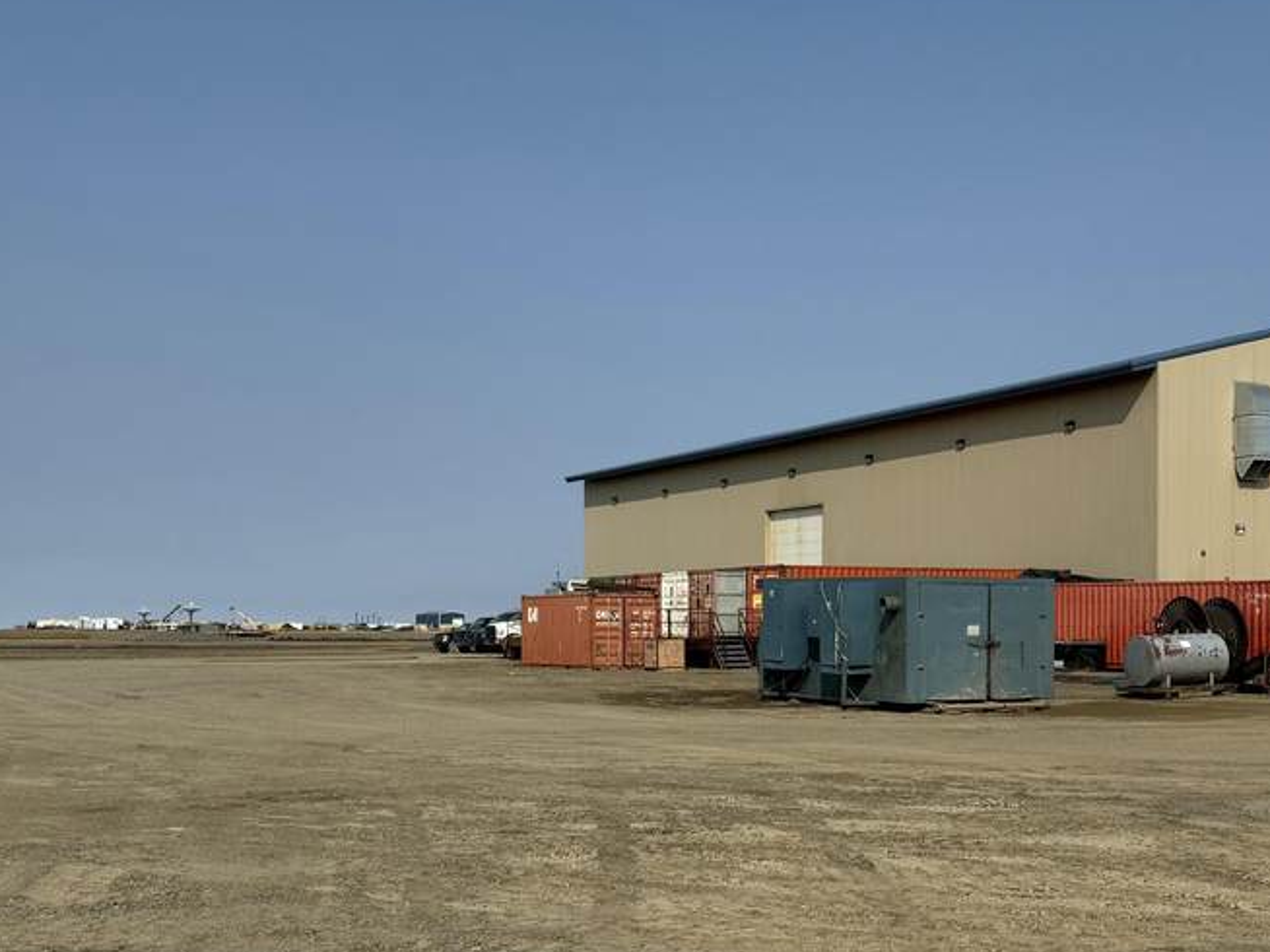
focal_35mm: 47
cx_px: 864
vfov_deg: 30.7
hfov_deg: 39.9
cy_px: 626
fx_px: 1724
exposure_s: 1/8130
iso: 80
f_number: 1.78
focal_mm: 6.76
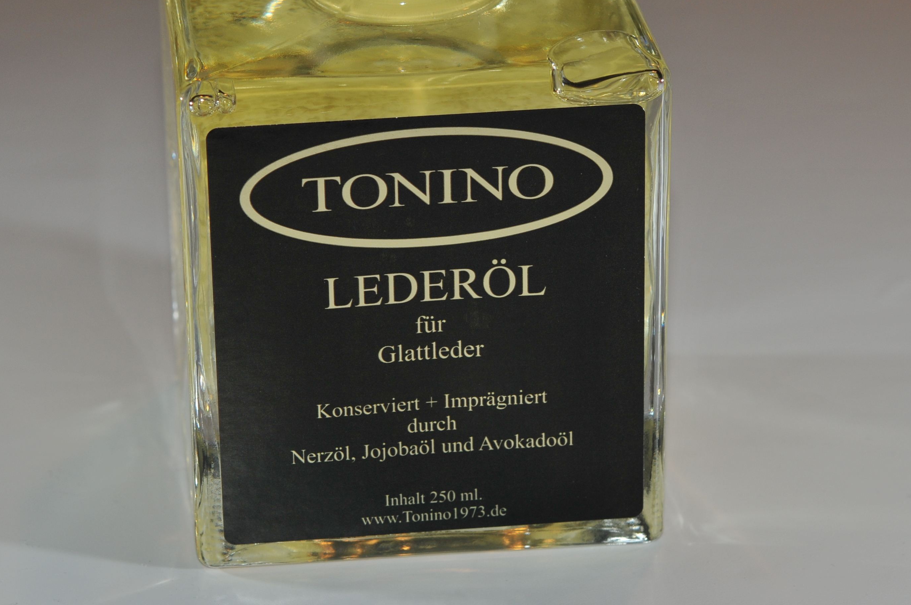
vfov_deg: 9.7
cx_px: 451
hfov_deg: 14.6
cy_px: 227
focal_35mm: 141
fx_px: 3564
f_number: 8
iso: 200
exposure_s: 1/60
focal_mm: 60
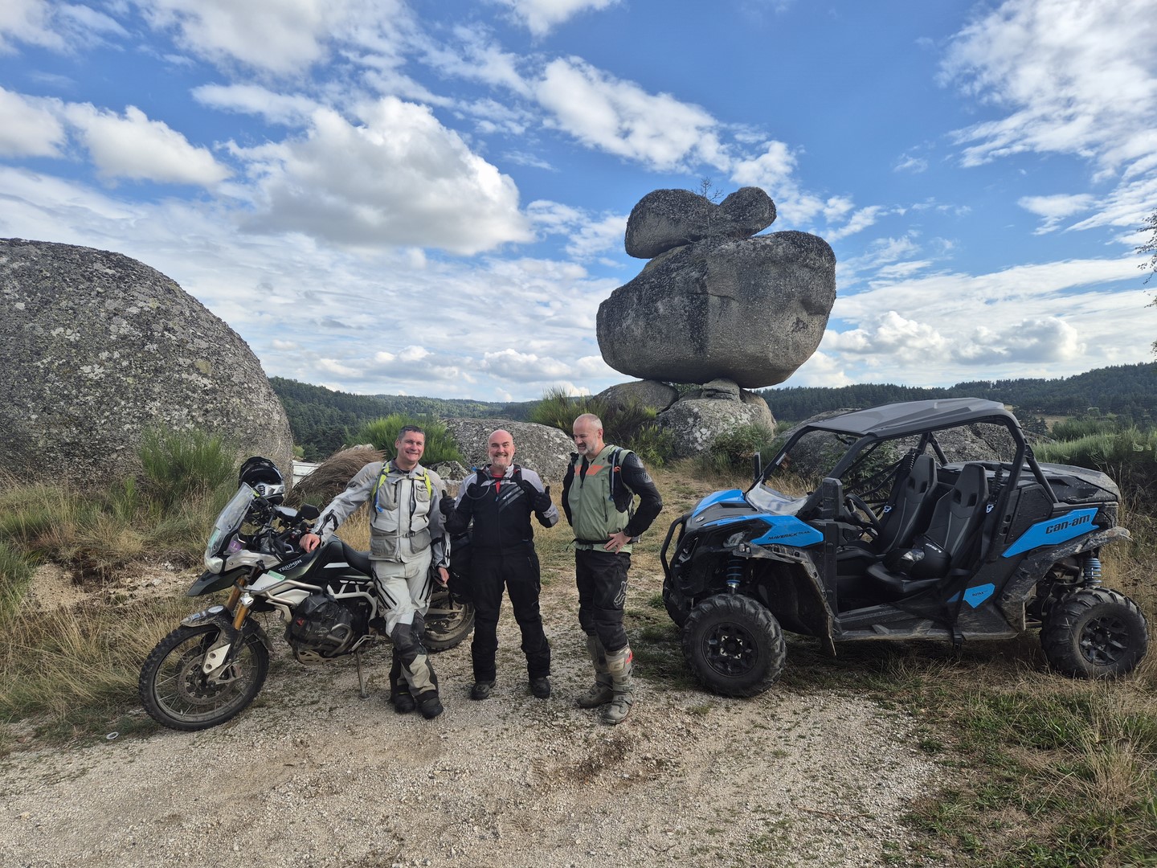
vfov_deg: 58.9
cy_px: 434
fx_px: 769
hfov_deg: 73.9
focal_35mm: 23
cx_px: 578
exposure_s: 1/1300
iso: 25
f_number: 1.8
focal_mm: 5.4
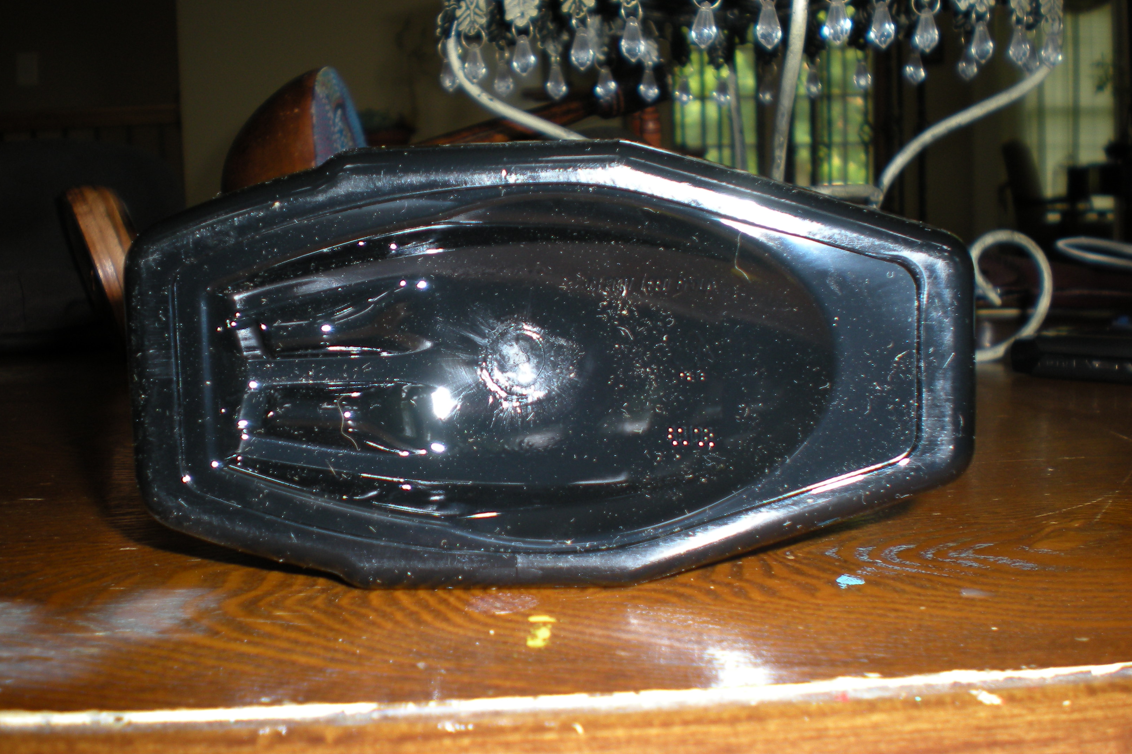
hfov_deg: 48.5
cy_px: 384
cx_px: 564
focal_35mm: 40
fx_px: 1258
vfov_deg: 33.4
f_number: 3.1
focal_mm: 6.3
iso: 64
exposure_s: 1/60
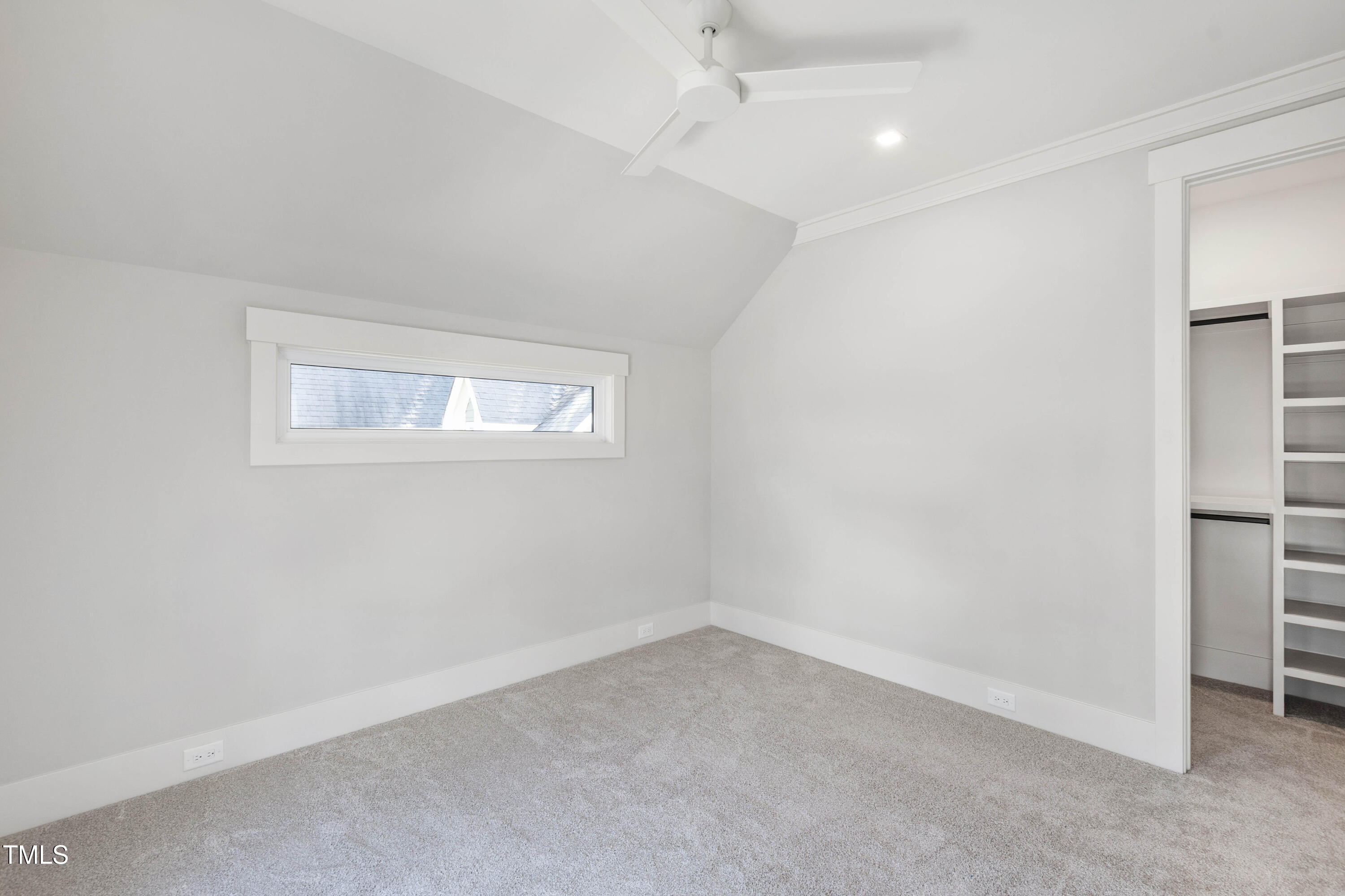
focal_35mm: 15
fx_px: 560
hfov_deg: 100.4
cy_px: 448
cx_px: 672
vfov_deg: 77.3
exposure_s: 1/4
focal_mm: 10
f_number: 8
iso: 100
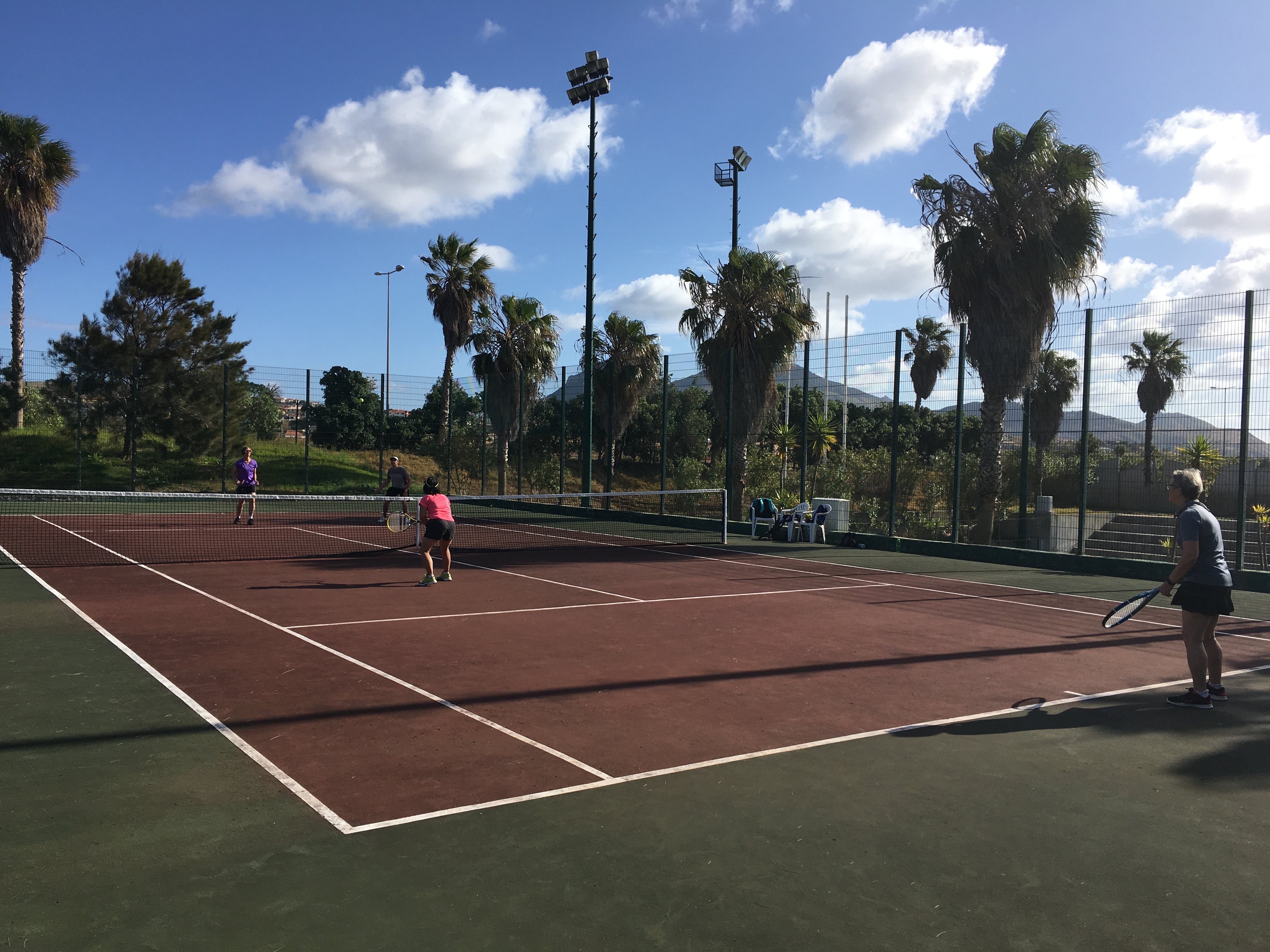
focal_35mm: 29
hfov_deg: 61.7
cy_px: 476
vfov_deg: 48.2
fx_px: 1064
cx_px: 635
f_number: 2.2
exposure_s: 1/2024
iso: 25
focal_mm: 4.15
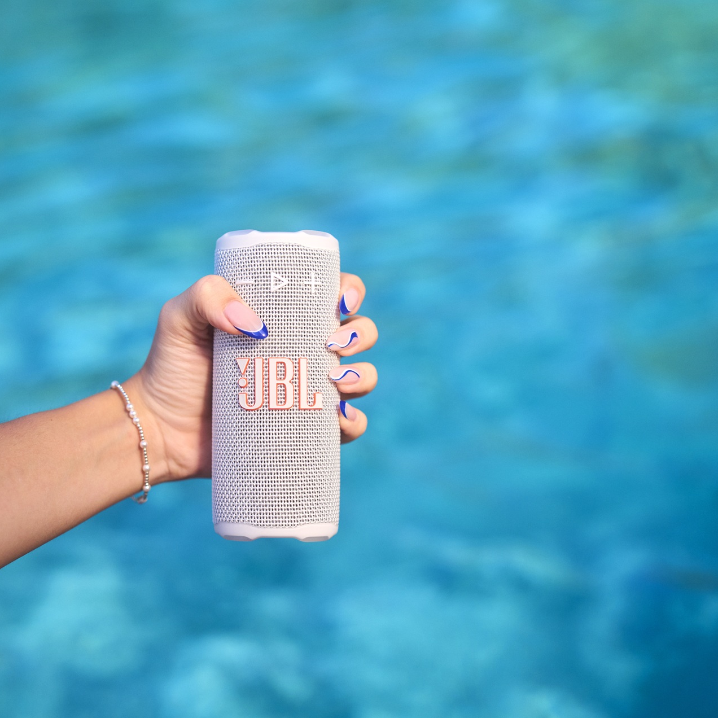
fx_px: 1596
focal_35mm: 68
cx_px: 266
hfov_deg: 25.3
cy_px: 361
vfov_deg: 25.4
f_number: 2.2
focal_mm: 53
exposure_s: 1/1250
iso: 200
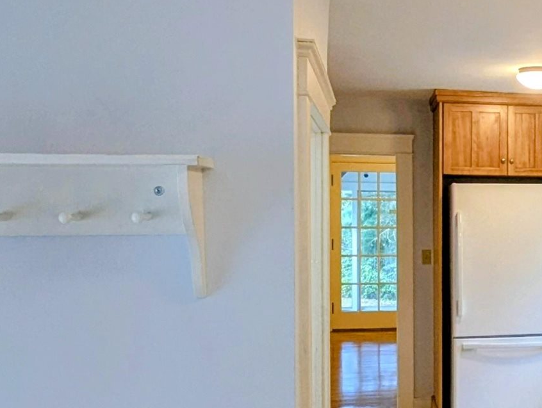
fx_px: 737
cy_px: 223
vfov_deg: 30.9
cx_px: 546
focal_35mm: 47
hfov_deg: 36.2
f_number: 2.2
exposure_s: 1/30
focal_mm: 1.95
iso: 55
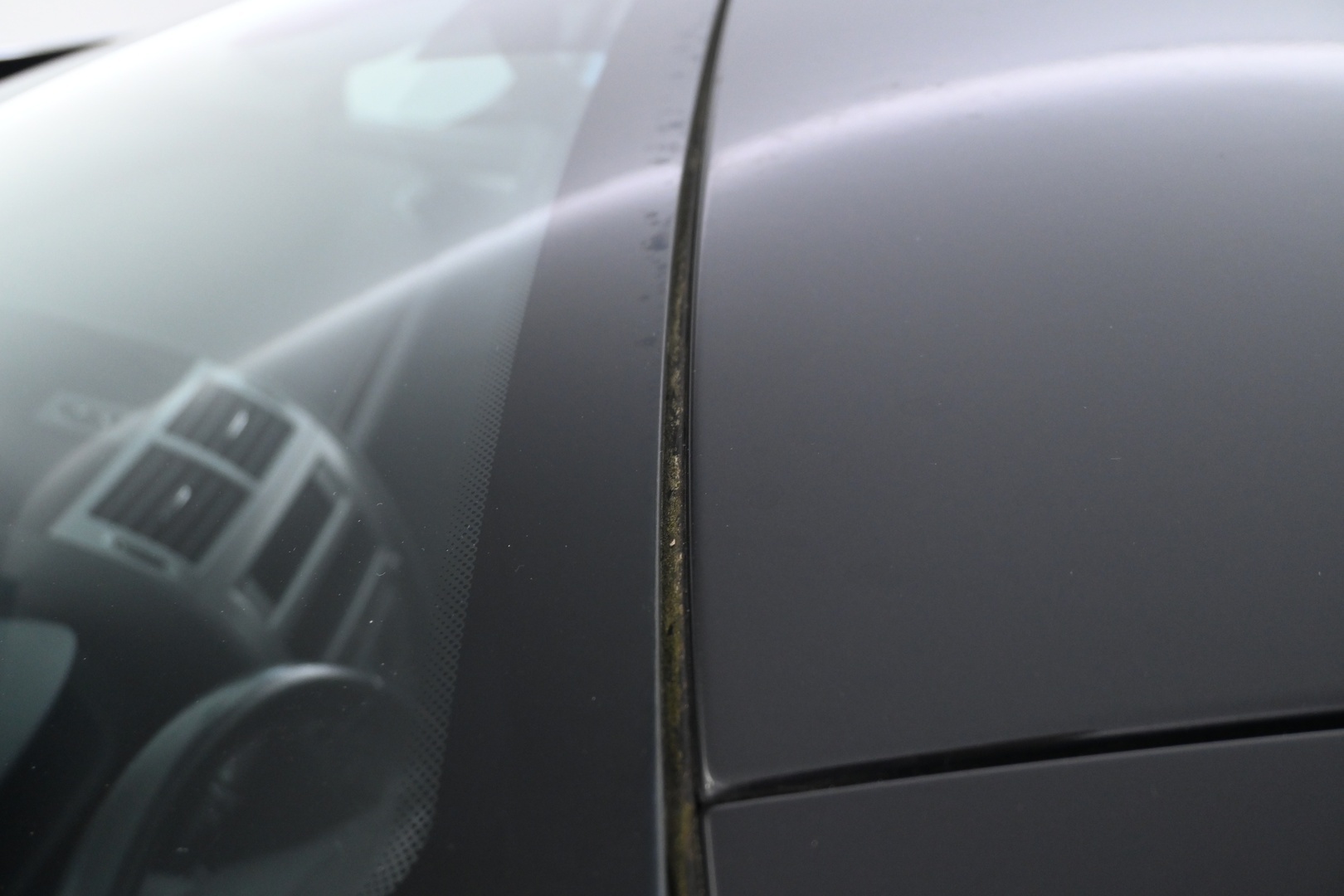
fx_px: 1204
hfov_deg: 58.3
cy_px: 448
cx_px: 672
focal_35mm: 32
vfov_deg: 40.8
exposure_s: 1/25
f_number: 4
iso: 1600
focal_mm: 21.5
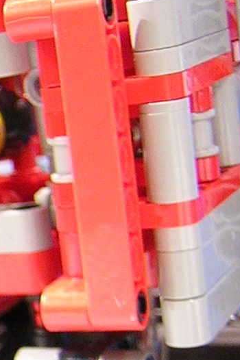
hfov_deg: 10.7
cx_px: -290
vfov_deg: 17.8
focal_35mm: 114
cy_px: 272
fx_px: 1141
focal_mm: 4.7
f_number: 2.6
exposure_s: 1/2.9
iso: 324
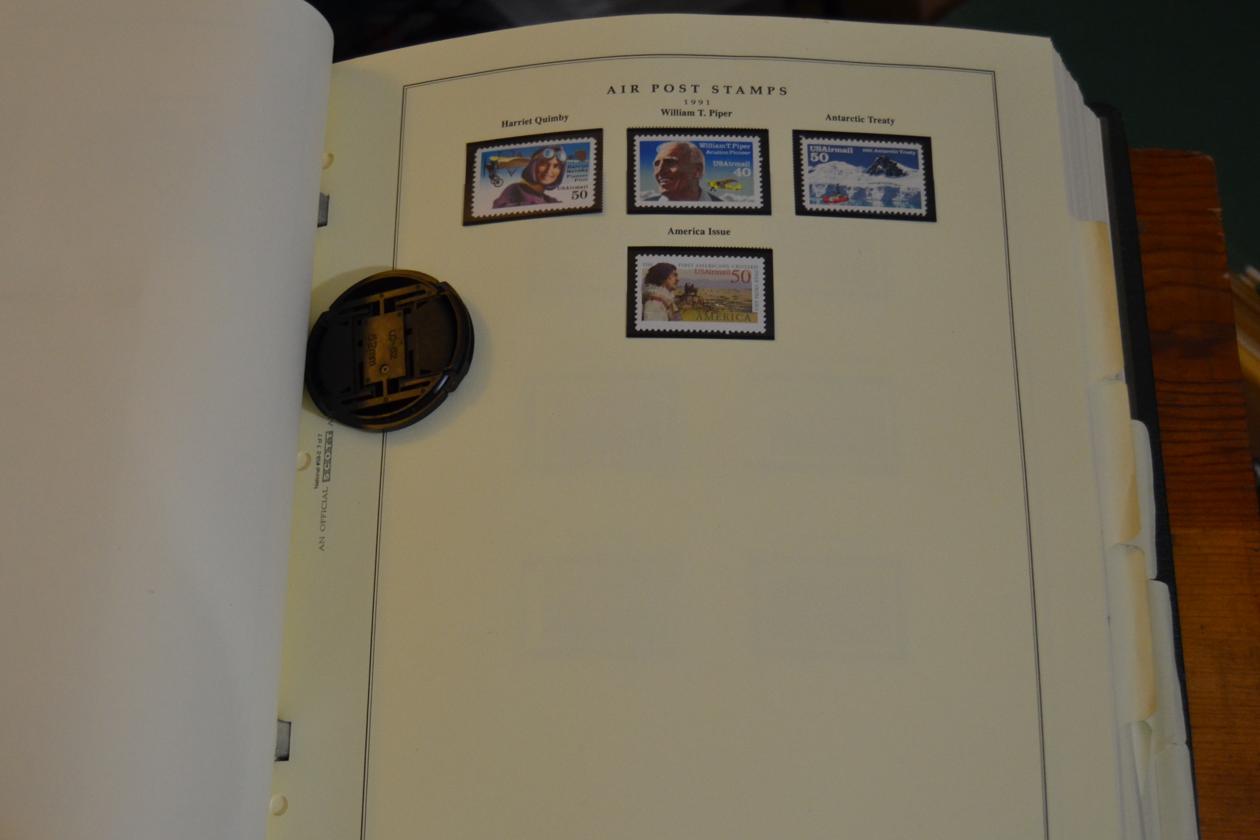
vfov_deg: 28.5
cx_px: 524
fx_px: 1645
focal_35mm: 47
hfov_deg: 41.8
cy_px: 525
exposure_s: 1/60
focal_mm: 24
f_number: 3.8
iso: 800
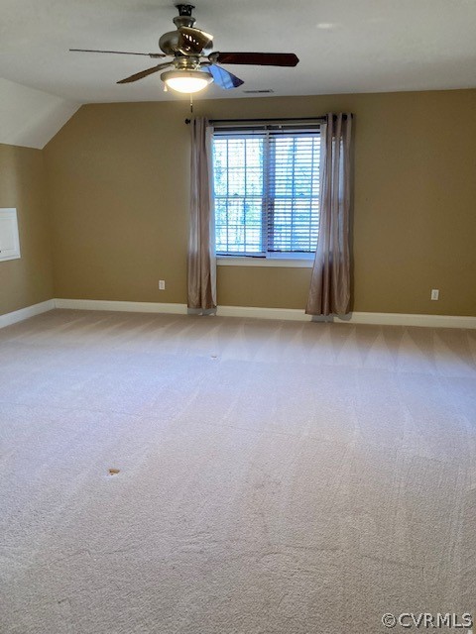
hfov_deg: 49.7
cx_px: 238
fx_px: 513
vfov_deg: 63.4
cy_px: 317
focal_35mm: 28
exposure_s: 1/60
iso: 250
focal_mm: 3.99
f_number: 1.8
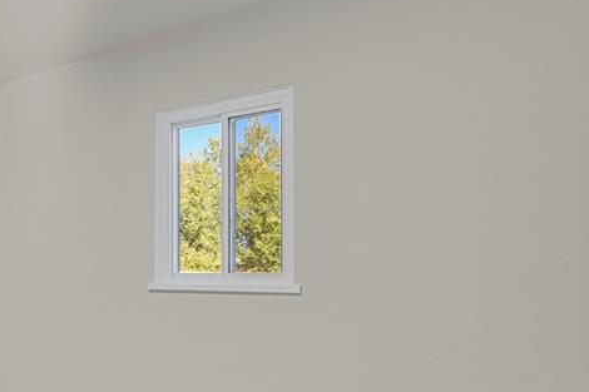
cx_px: -33
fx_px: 605
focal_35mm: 37
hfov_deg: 42.7
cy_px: 269
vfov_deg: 35.5
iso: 250
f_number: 8
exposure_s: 2
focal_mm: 17
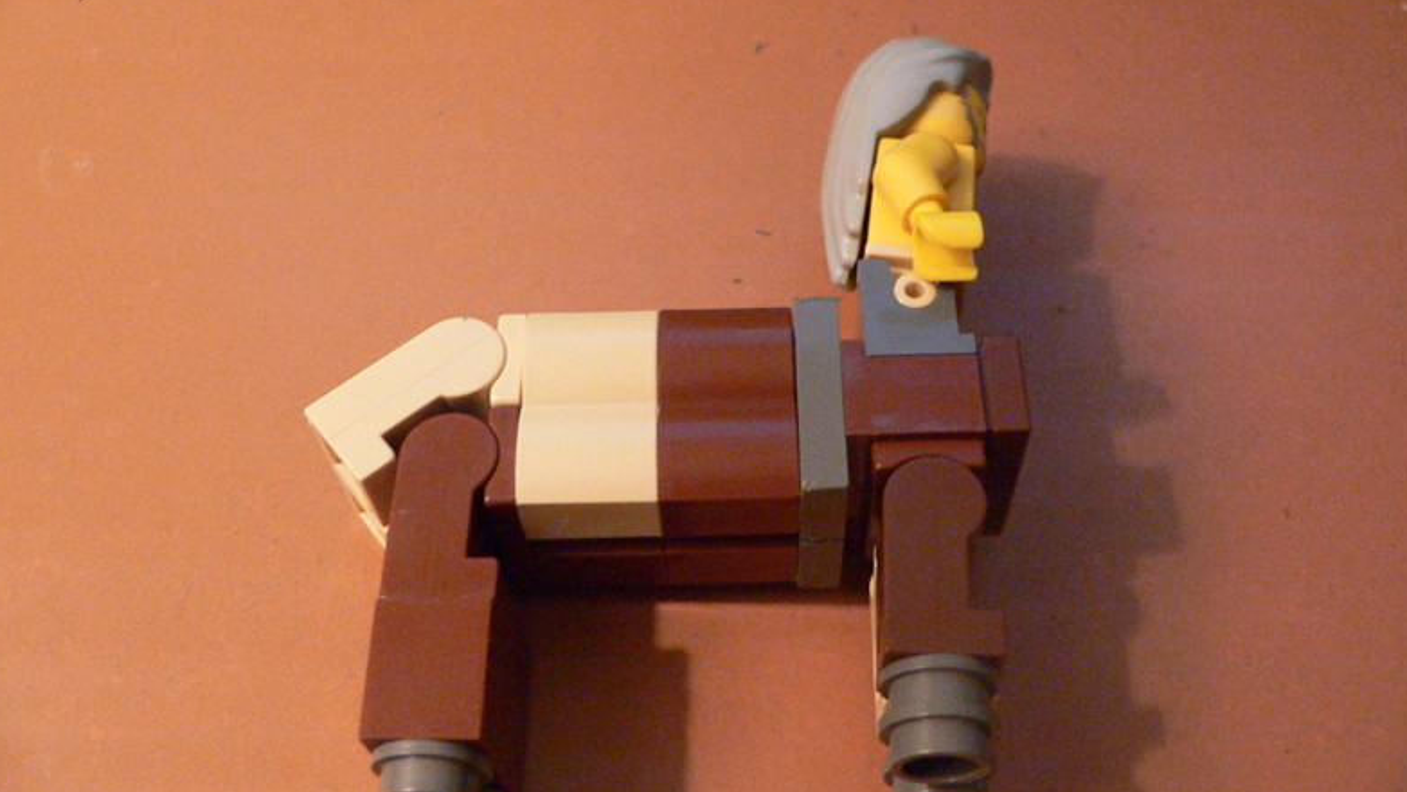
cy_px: 373
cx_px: 698
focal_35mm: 39
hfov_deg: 51.6
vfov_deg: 30.4
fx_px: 1455
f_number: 2.8
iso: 400
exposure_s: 1/25
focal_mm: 4.6
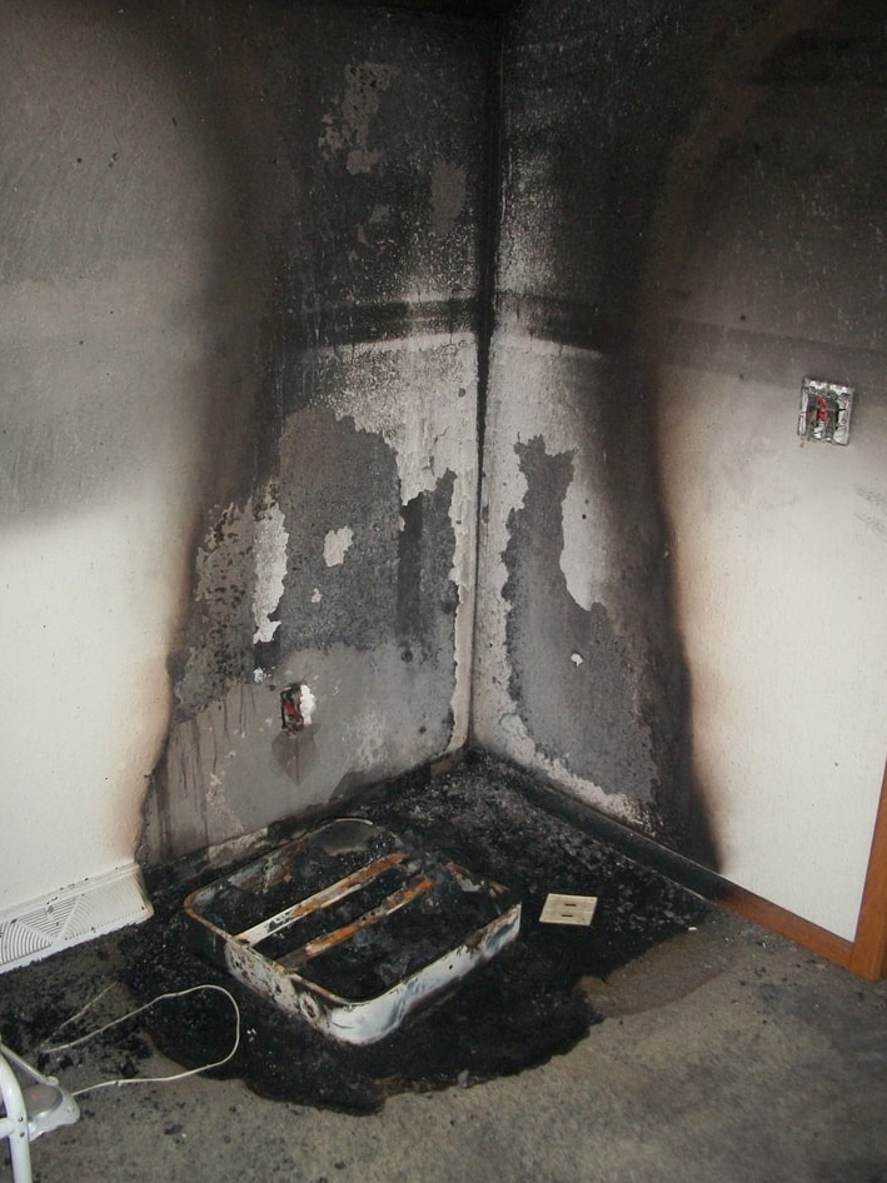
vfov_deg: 50.1
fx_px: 1265
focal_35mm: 37
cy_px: 579
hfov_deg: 38.6
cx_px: 430
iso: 320
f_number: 3.1
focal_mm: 6.3
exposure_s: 1/30
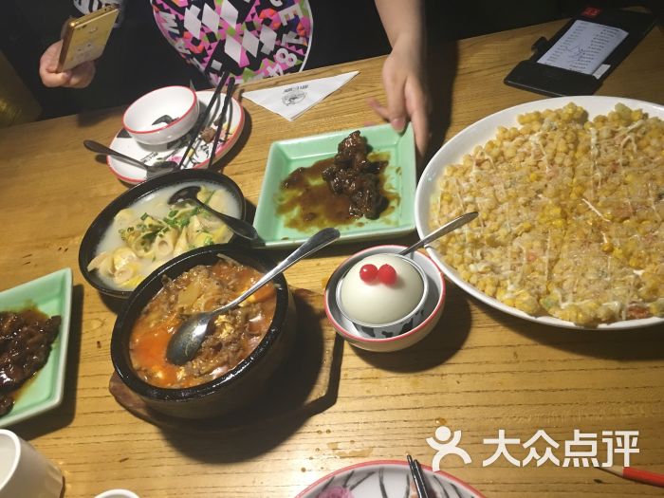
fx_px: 556
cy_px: 249
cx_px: 332
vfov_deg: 48.2
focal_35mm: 29
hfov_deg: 61.7
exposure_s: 1/17
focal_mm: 4.15
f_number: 2.2
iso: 100
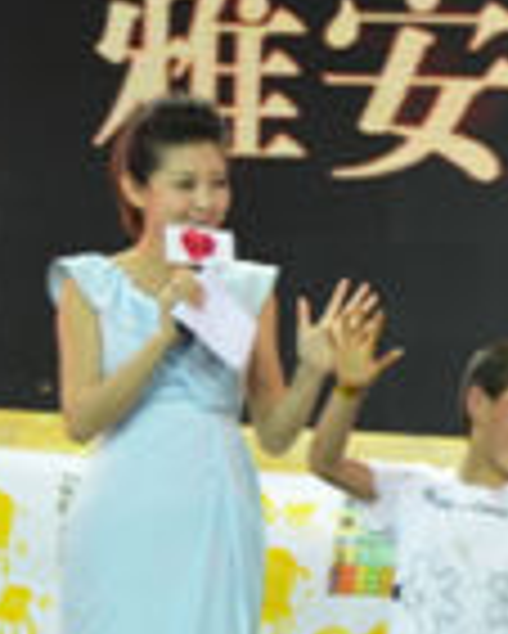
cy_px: 452
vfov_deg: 7.3
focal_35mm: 263
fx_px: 4937
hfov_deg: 5.7
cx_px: 1106
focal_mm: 44
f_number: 4.5
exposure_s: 1/80
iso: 400
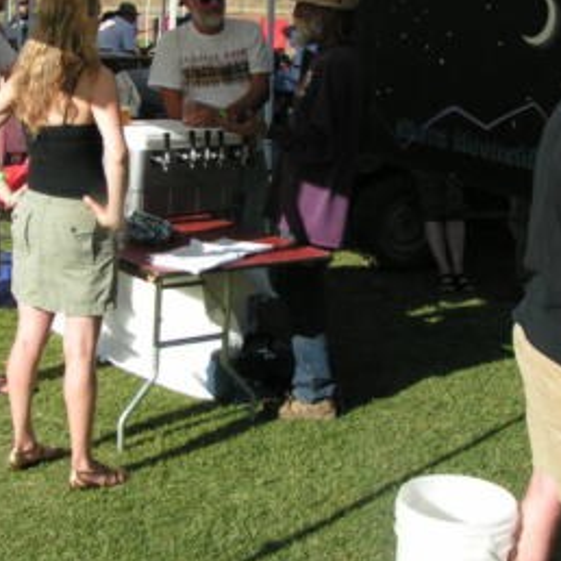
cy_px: 177
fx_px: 1192
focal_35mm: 65
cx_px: 241
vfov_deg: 26.3
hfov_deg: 26.5
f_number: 5.6
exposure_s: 1/320
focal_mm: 5.8
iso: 50
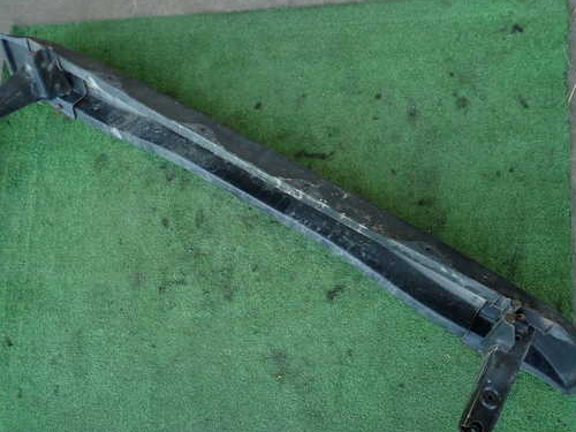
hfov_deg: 60.0
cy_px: 227
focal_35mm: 30
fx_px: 499
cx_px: 281
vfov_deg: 46.8
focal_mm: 4.5
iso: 100
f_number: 2
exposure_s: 1/60
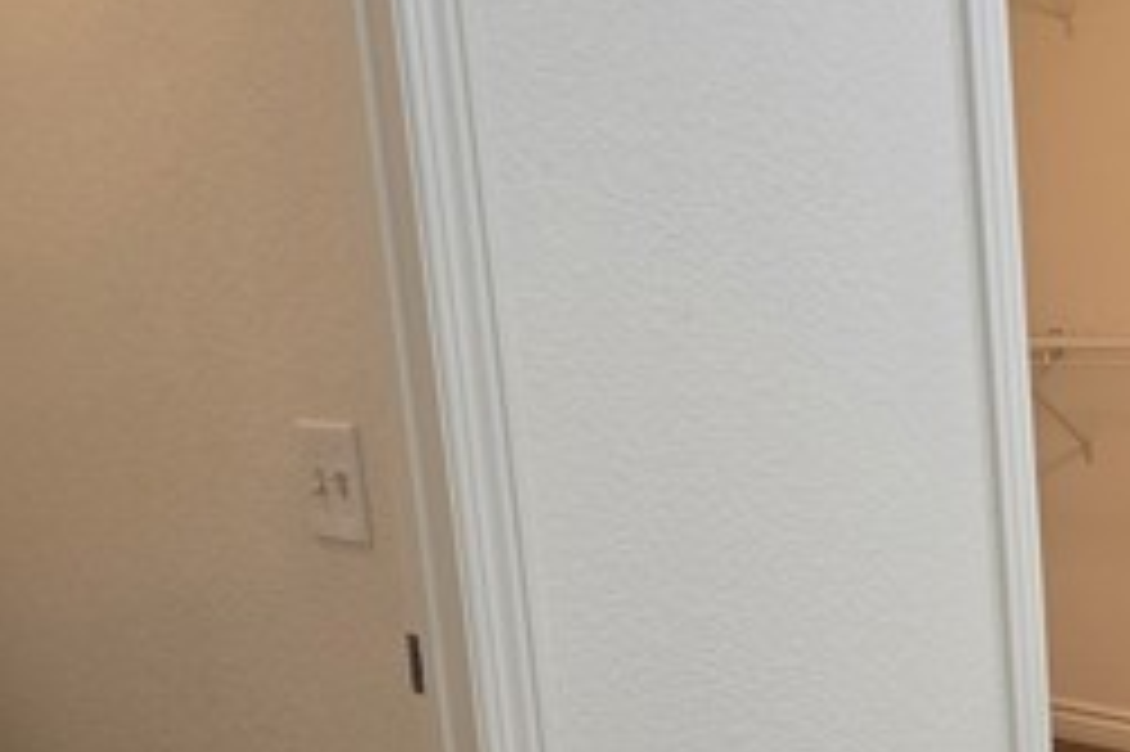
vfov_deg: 21.9
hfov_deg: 29.8
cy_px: 621
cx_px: 1220
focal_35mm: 61
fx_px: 1913
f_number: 1.7
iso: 160
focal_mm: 6.3
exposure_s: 1/120
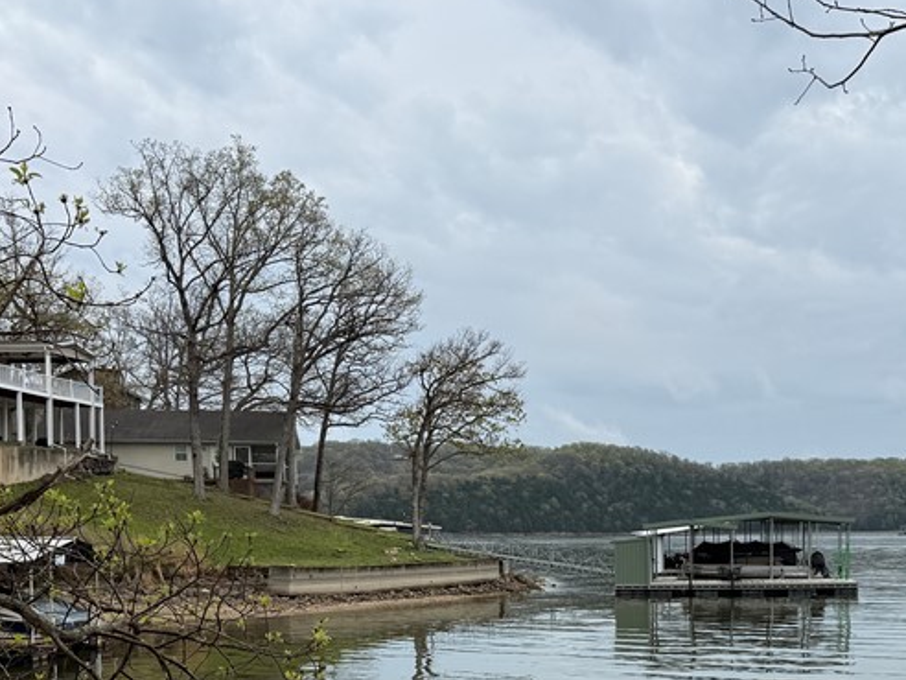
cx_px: 633
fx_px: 1309
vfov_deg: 28.1
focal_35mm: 50
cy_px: 595
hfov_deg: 37.6
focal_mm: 6.76
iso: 80
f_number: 1.78
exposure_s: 1/4405
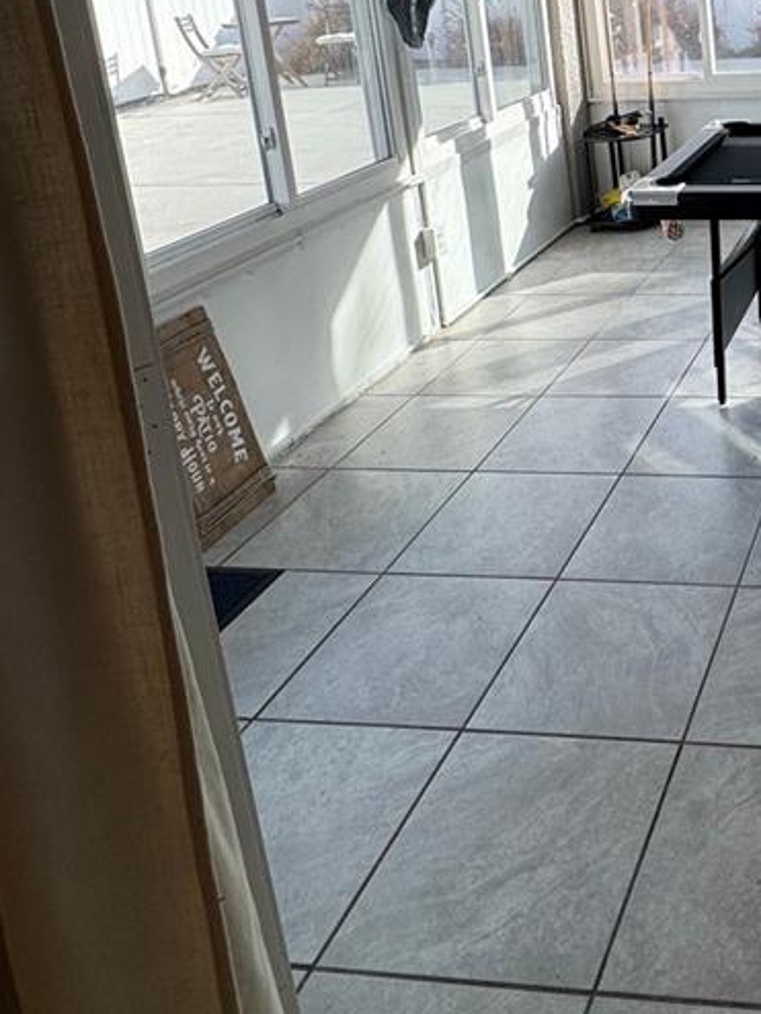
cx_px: 870
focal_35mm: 34
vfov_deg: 48.8
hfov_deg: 34.9
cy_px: 121
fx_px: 996
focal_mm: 2.22
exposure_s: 1/240
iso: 40
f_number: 2.2
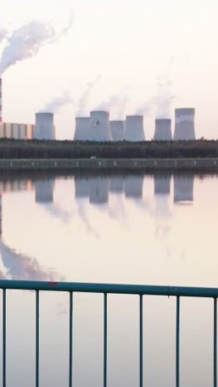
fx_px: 780
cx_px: -51
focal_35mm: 76
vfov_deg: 27.9
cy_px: 194
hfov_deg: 15.3
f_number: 4.5
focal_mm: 32
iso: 125
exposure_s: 1/60
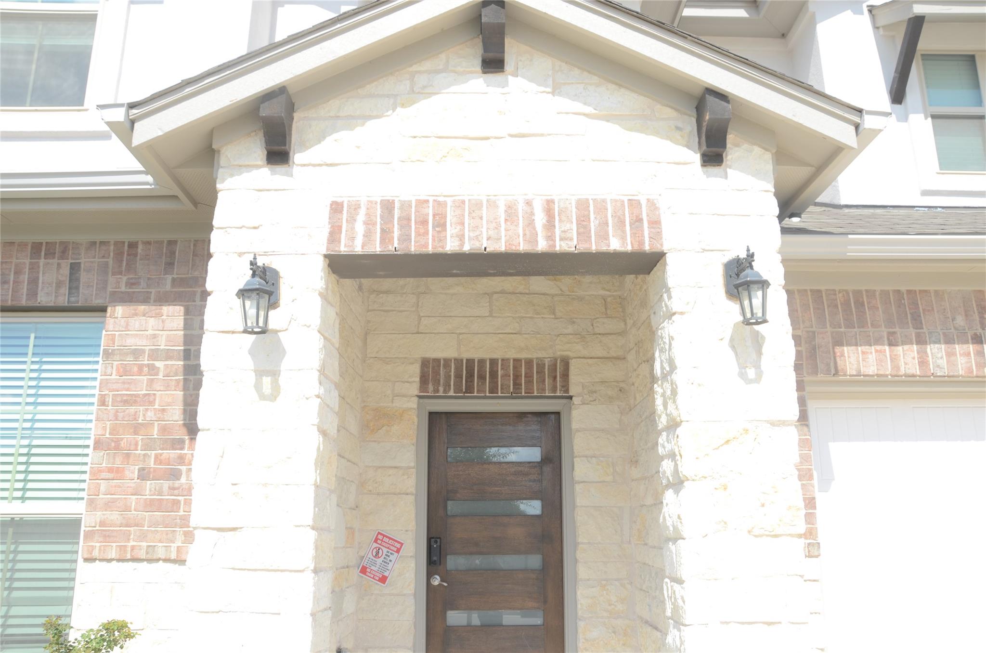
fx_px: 738
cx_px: 493
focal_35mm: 27
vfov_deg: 47.7
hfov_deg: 67.5
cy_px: 326
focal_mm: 18
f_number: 8
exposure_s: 1/250
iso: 180
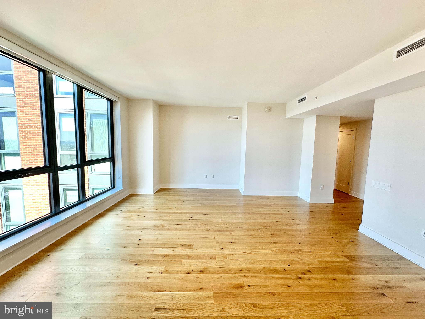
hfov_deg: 102.1
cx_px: 212
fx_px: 172
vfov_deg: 85.7
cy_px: 160
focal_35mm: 14
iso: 100
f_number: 2.2
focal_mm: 2.22
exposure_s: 1/120
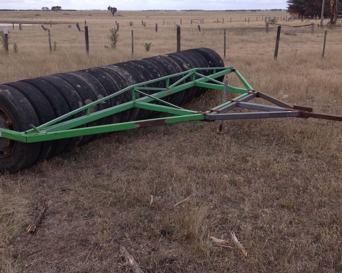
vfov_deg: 33.4
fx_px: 455
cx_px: 196
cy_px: 116
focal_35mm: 45
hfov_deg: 41.1
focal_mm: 4.28
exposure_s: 1/1008
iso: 50
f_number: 2.4
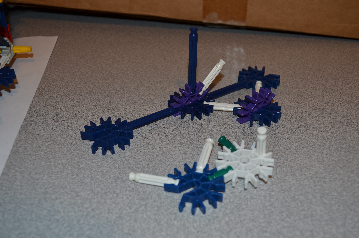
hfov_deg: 49.6
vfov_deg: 34.1
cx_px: 180
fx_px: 388
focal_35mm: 39
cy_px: 119
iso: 200
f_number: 5.6
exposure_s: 1/30
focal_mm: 26
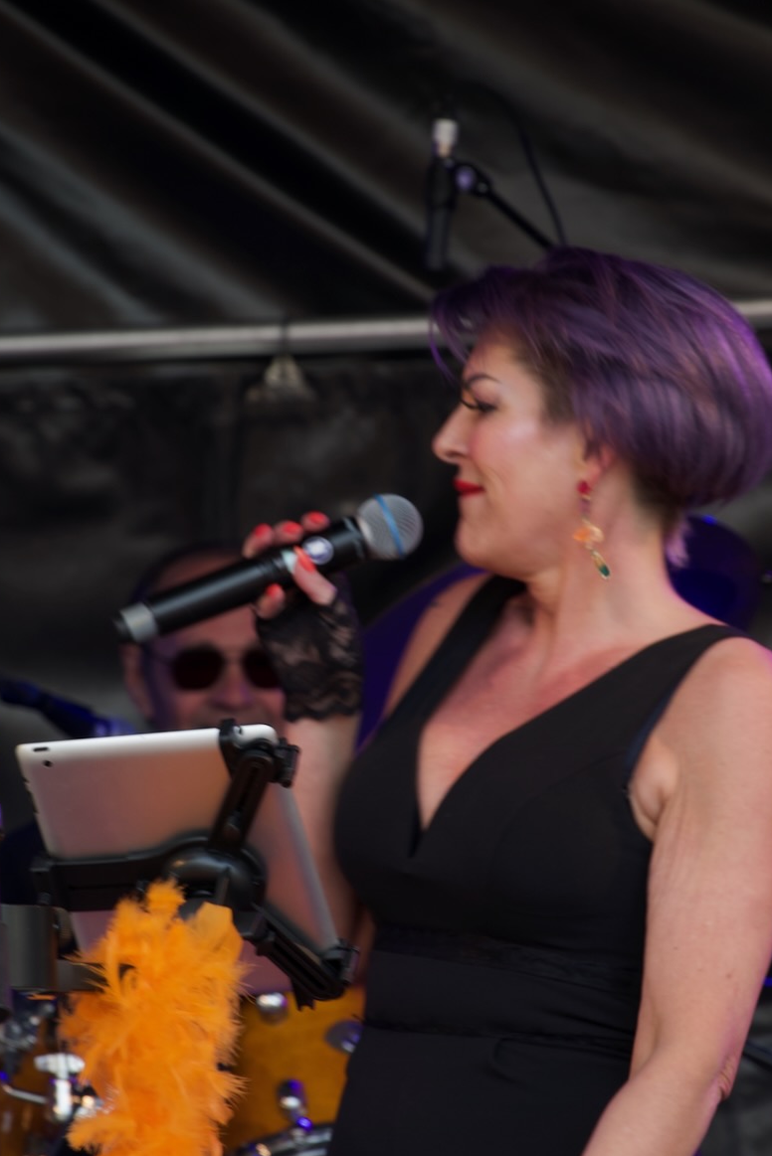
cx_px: 378
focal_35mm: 318
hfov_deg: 4.3
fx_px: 10222
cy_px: 618
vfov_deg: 6.5
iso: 100
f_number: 4
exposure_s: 1/80
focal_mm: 105.83
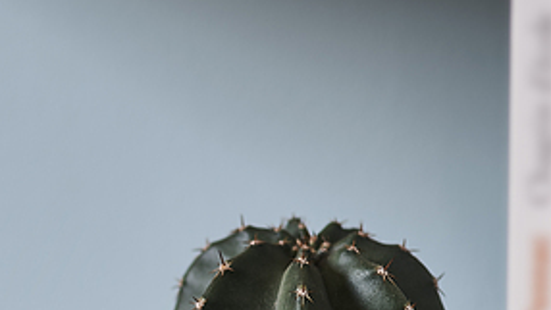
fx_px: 3946
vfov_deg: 4.5
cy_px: 544
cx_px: -147
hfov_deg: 7.9
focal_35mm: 270
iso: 50
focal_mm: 85
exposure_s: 1/40
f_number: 2.5
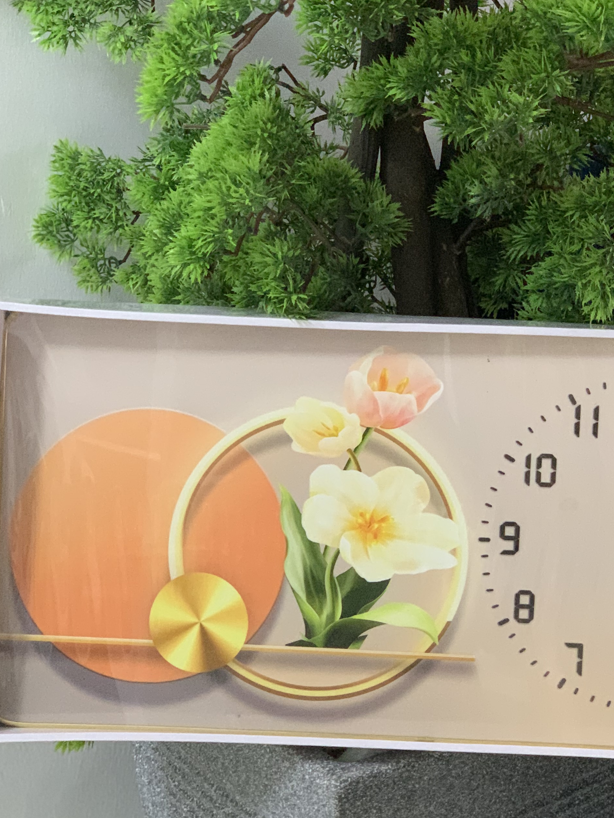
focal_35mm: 83
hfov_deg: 17.7
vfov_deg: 23.6
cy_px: 402
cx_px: 394
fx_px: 1963
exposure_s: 1/60
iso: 400
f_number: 2.4
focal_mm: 6
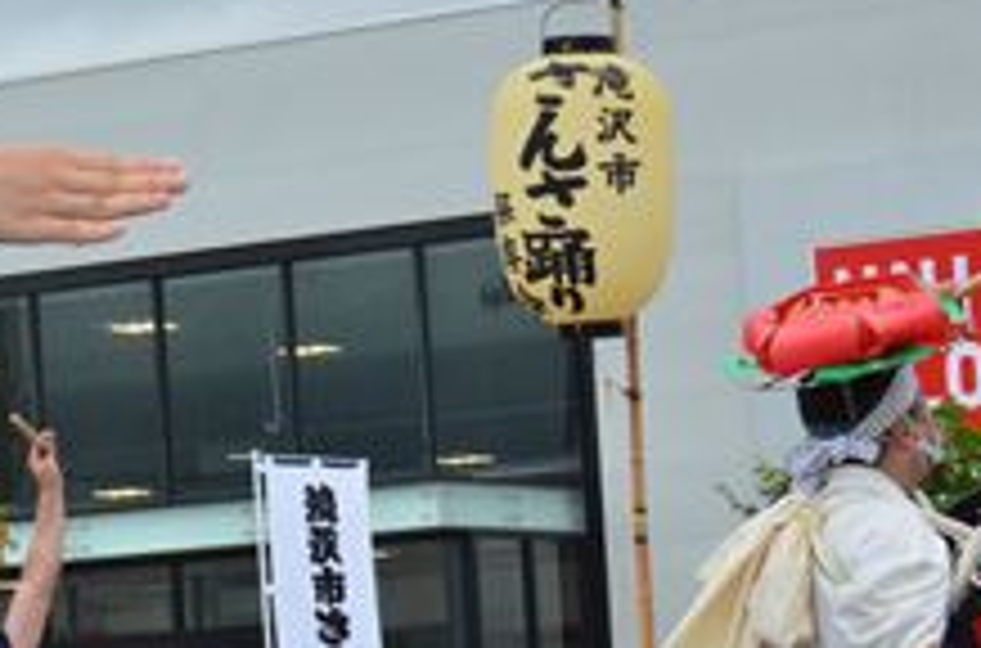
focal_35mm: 172
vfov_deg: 7.9
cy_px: 353
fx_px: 4673
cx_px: 86
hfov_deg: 11.9
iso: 2500
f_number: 18
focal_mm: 50
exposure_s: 1/1250
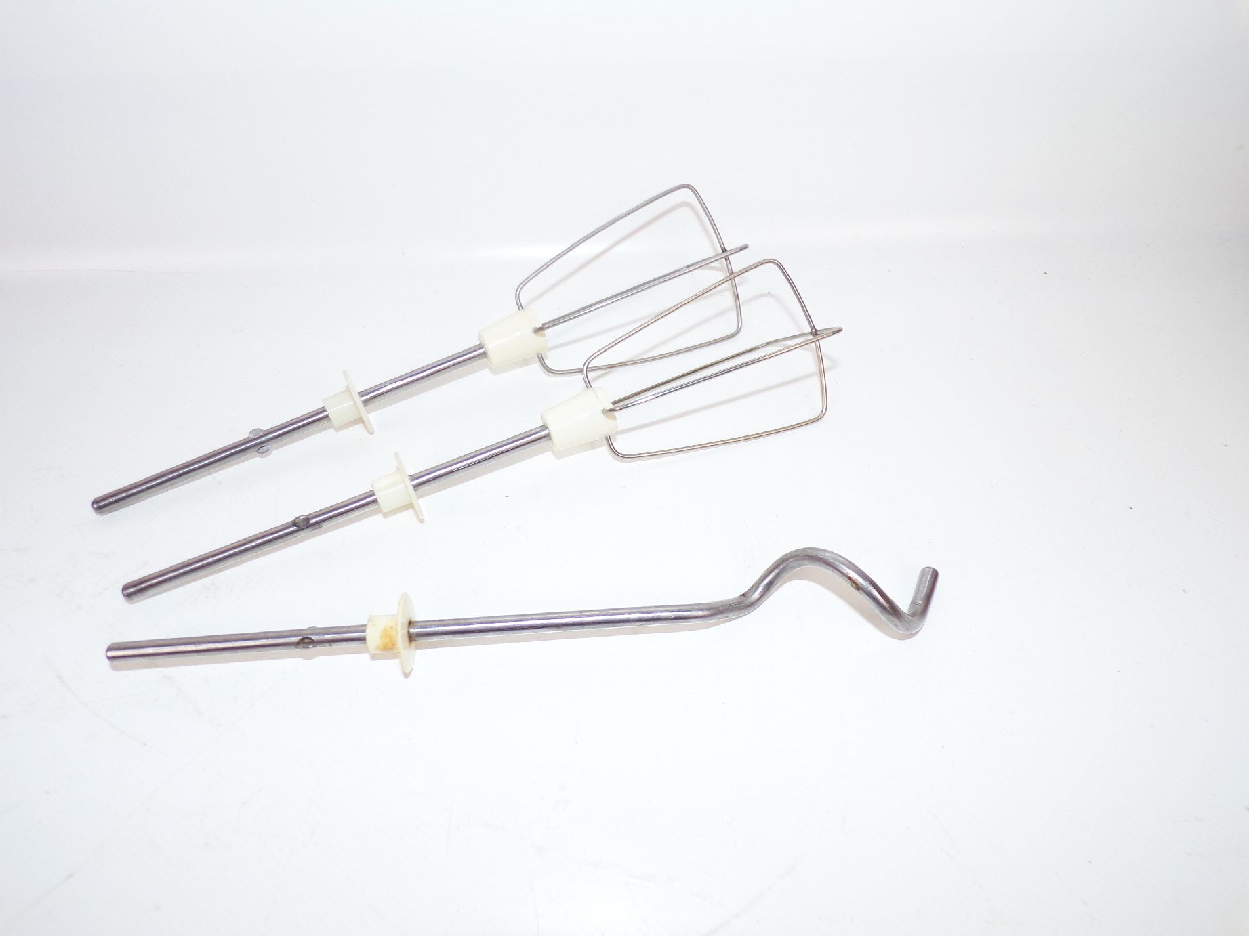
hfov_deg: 71.6
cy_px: 468
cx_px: 624
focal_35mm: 24
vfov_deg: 56.8
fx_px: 866
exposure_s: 1/60
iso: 80
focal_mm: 4.3
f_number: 3
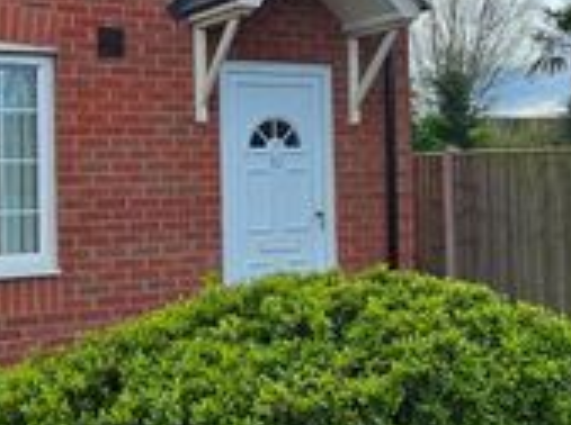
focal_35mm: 54
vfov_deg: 26.9
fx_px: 889
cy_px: 164
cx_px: 240
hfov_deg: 35.5
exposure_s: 1/1484
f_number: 2.2
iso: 50
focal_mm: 2.2
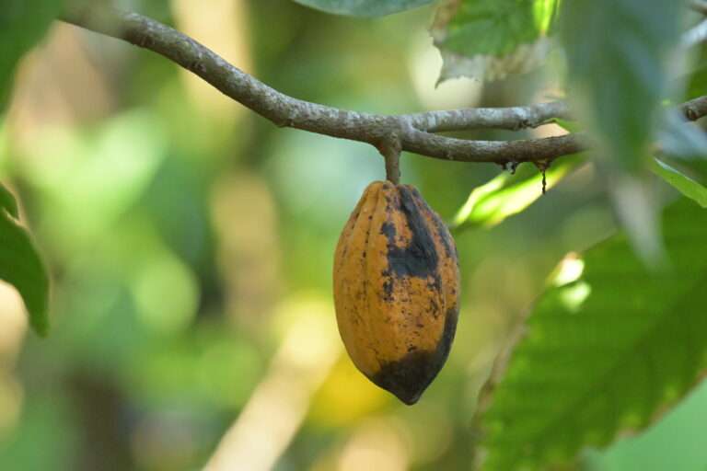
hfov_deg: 3.8
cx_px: 354
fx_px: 10604
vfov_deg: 2.5
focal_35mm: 540
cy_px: 236
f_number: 5.6
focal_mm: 360
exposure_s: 1/640
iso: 8000
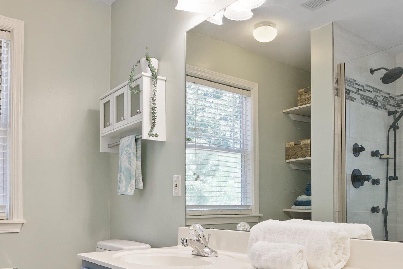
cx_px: 210
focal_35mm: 32
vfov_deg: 39.9
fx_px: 358
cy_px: 206
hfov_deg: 58.7
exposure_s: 1/15
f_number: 7.1
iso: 500
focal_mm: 16
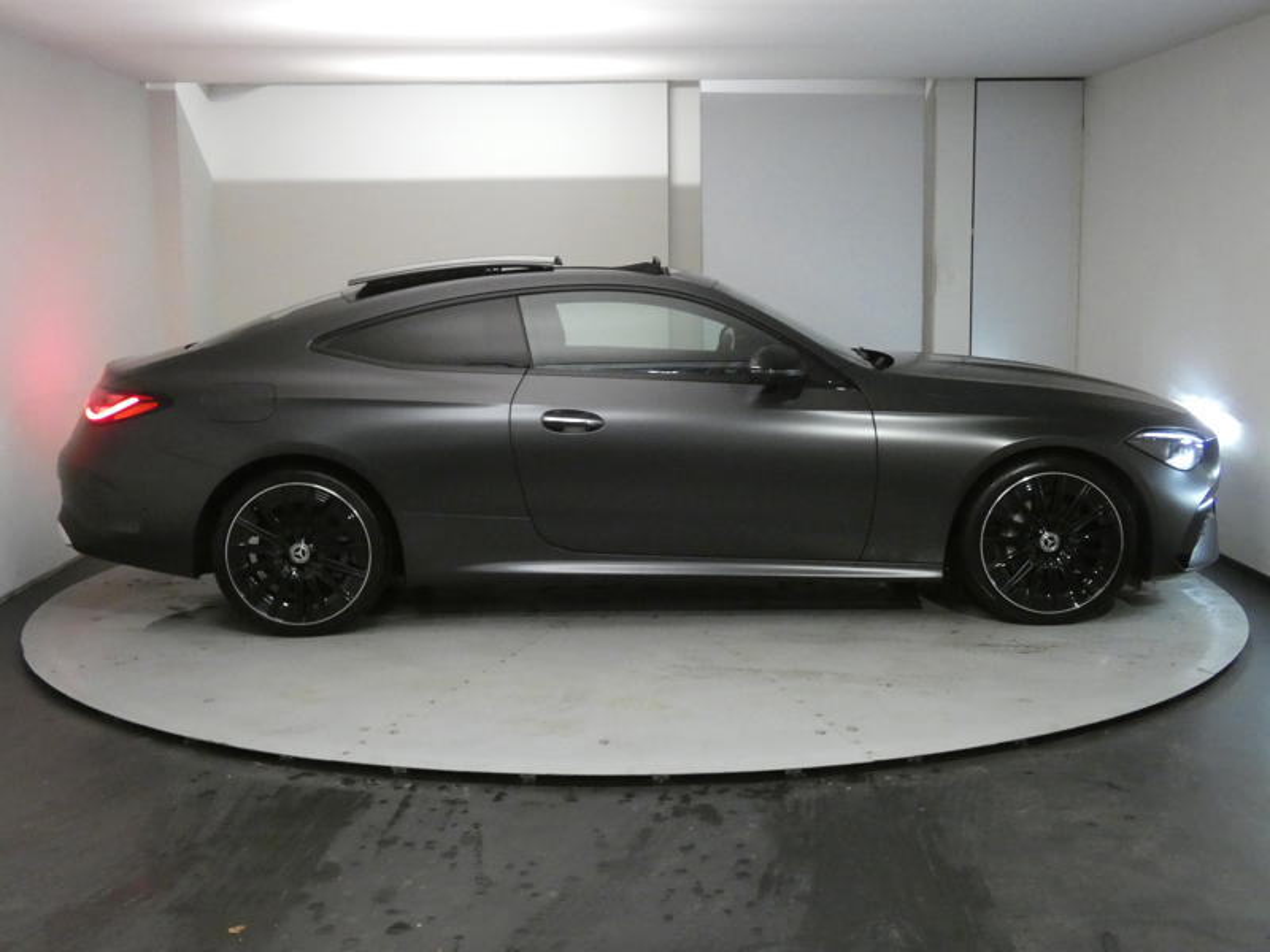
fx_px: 1504
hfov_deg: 45.8
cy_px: 476
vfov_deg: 35.1
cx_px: 635
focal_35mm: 41
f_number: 3.6
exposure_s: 1/80
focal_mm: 7.3
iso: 1250
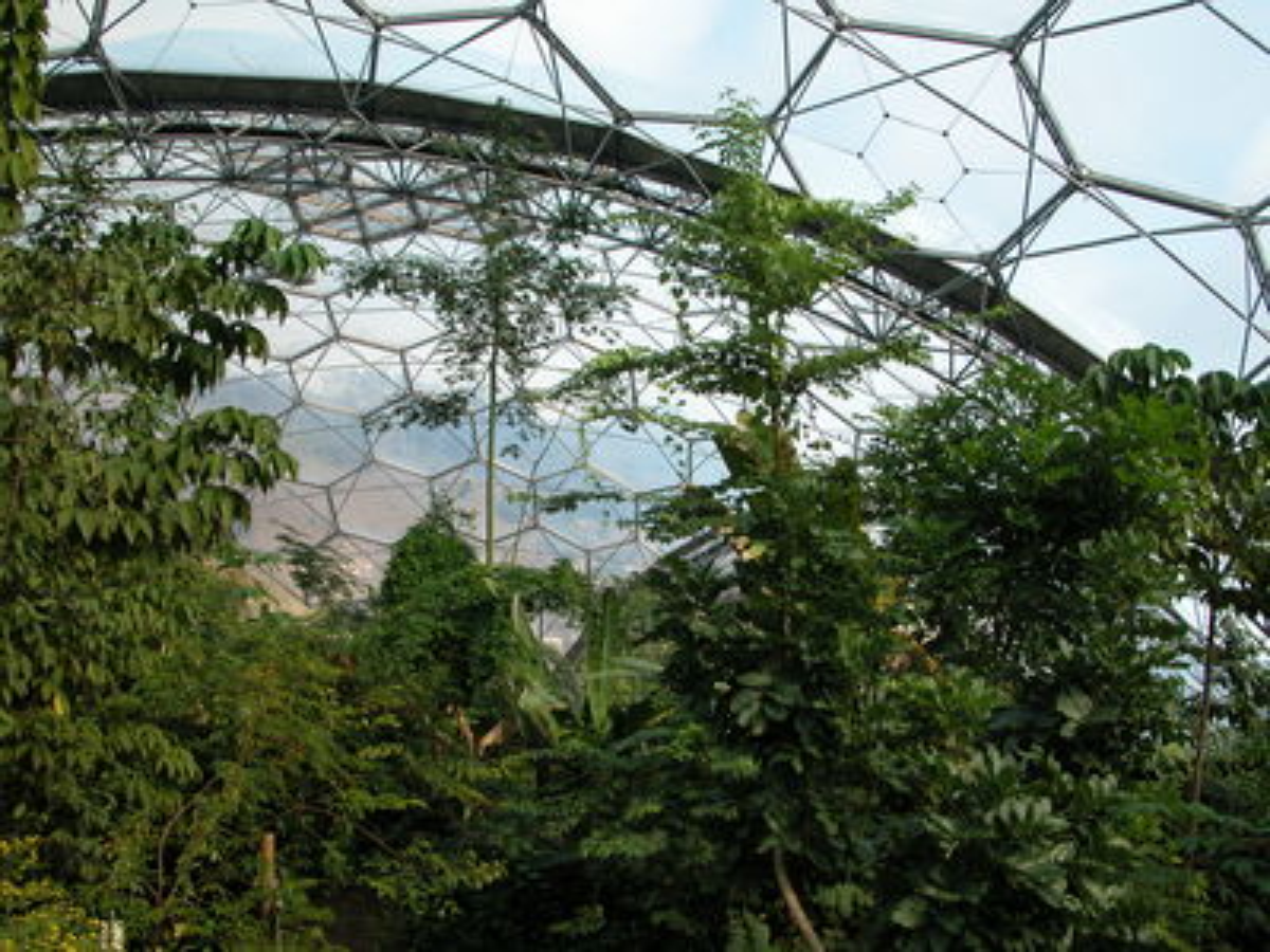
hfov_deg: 52.6
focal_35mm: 35
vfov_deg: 40.7
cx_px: 635
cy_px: 476
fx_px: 1284
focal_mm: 8.9
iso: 100
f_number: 5.6
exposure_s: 1/226
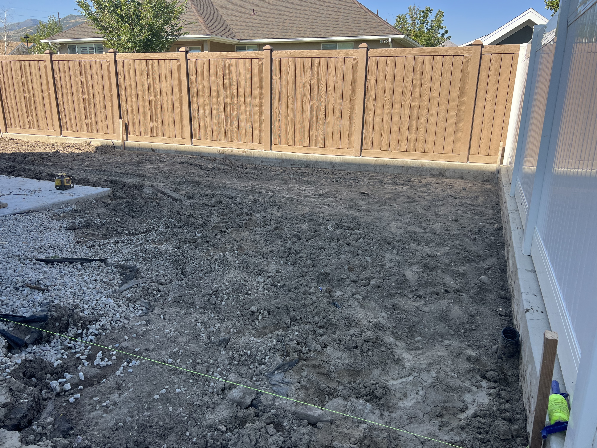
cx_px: 298
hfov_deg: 67.3
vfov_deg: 53.1
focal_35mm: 26
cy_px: 224
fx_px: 448
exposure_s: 1/1468
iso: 50
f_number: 1.5
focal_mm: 5.7
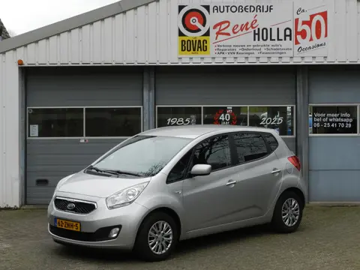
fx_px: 790
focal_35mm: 76
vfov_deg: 19.4
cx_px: 180
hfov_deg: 25.7
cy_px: 135
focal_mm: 13.5
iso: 160
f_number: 4.8
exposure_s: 1/200
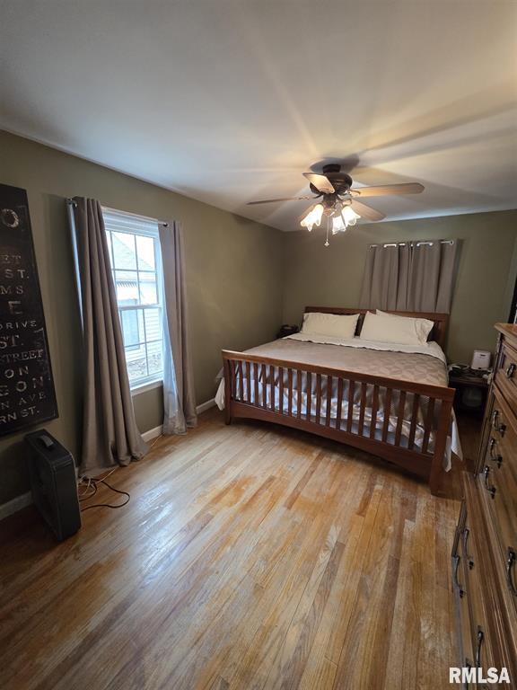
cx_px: 258
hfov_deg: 89.9
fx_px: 259
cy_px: 345
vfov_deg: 106.2
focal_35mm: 13
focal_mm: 2.2
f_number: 2.2
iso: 320
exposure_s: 1/60
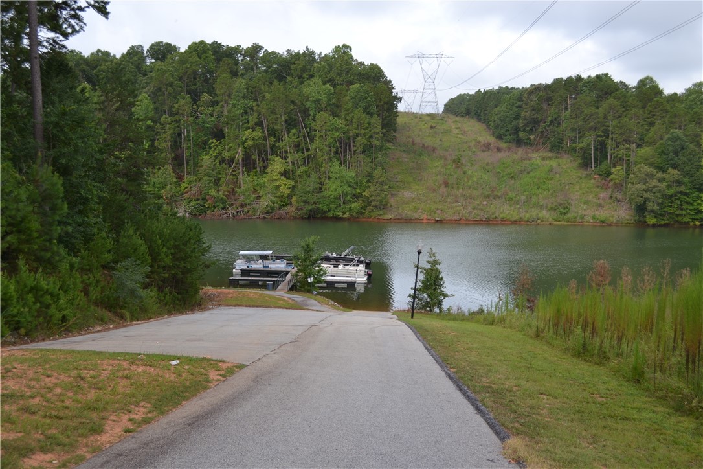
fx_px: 762
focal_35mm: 39
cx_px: 352
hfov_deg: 49.6
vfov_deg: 34.2
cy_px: 234
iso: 100
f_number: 5.6
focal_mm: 26
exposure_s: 1/200
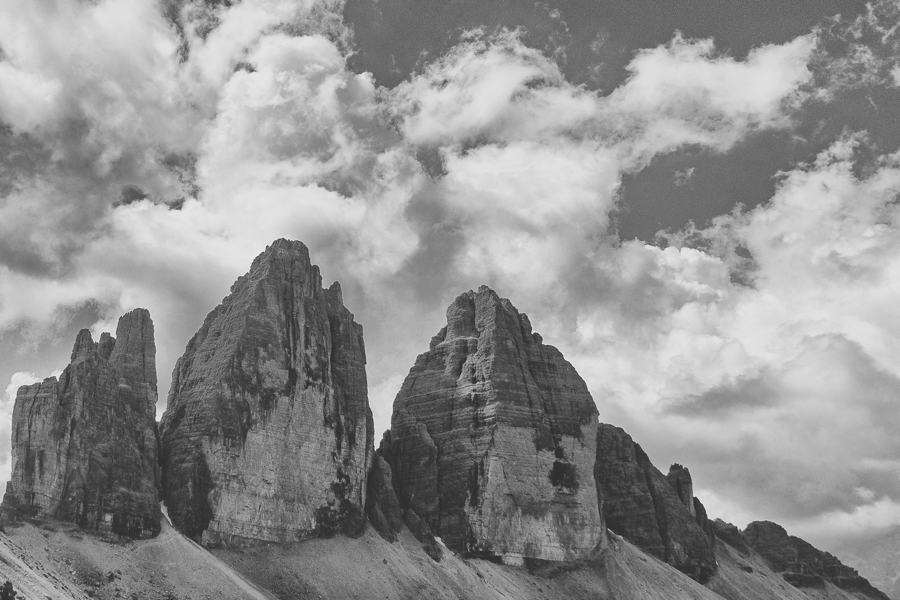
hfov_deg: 42.8
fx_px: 1125
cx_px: 276
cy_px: 262
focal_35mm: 45
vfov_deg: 29.8
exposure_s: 1/800
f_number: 7.1
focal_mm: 20
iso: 100
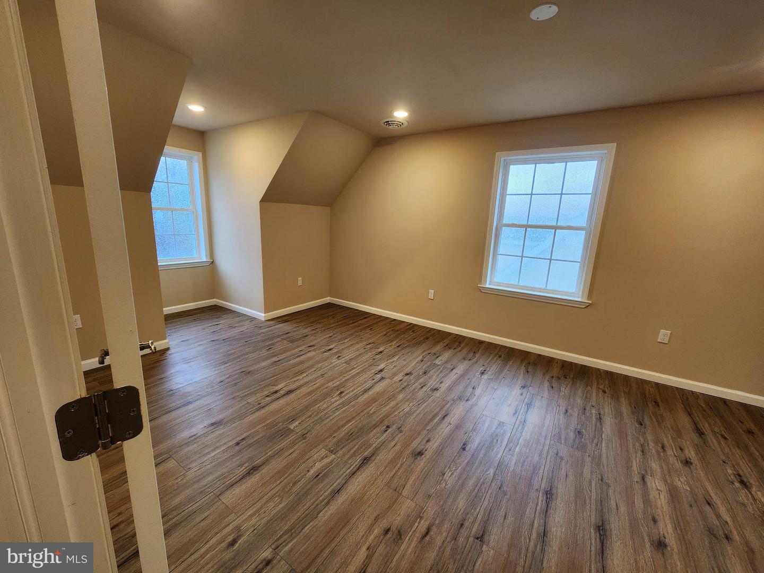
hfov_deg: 106.2
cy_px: 286
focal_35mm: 13
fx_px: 287
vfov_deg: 89.9
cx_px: 382
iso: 125
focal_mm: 2.2
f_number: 2.2
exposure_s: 1/60
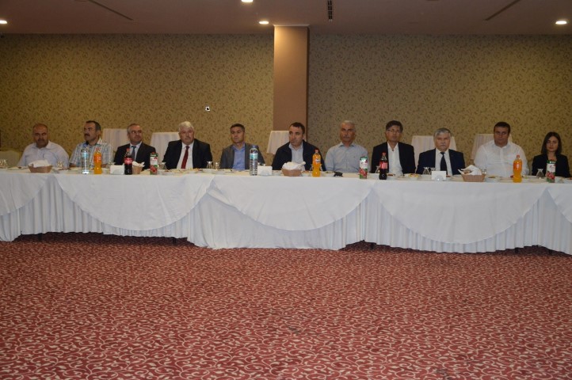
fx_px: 643
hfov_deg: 48.0
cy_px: 190
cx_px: 286
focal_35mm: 40
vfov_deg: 33.0
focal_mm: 27
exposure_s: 1/60
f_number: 4
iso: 1400
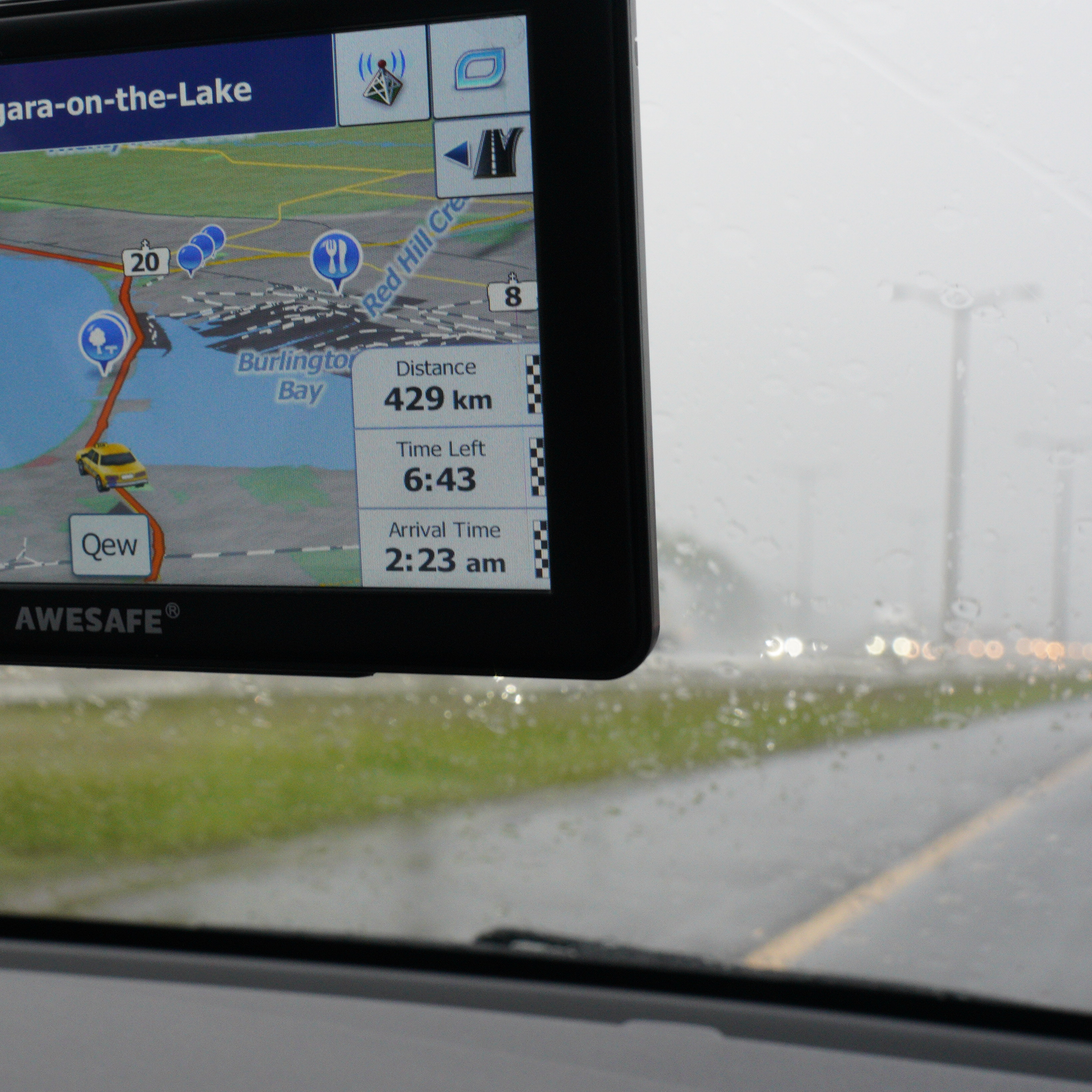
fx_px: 2391
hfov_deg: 25.0
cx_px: 129
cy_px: 440
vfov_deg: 25.7
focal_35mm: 67
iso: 2000
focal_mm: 43
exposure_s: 1/60
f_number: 16
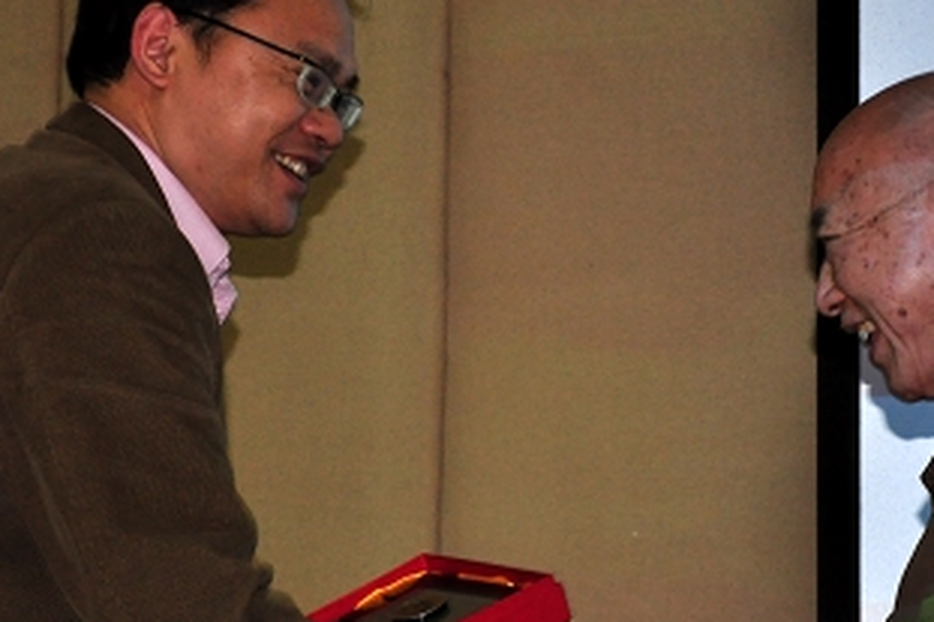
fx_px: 3760
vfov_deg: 9.4
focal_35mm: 145
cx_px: 574
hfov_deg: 14.1
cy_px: 379
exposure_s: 1/60
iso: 800
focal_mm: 50
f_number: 5.6
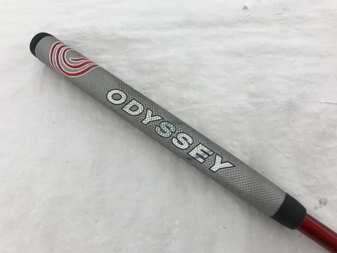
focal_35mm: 28
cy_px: 126
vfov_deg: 49.7
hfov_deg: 63.4
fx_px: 273
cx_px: 168
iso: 25
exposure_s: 1/120
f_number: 1.8
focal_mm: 3.99
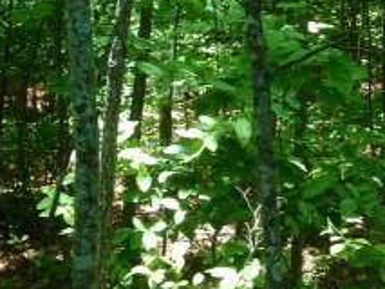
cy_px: 7
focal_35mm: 99
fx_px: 1102
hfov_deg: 19.8
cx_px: 215
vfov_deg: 14.7
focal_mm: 4.13
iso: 50
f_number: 2.4
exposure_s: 1/189
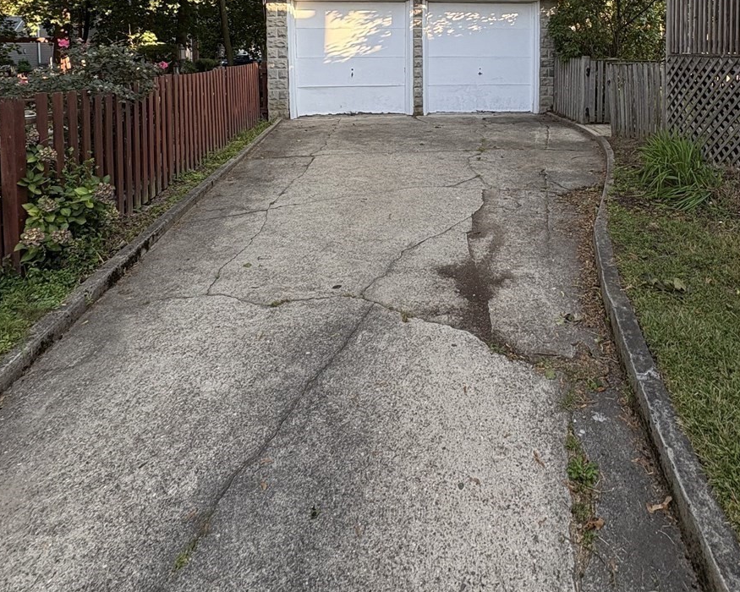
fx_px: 526
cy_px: 69
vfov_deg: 52.4
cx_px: 436
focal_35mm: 24
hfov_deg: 69.7
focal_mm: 2.22
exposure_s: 1/172
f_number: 2.2
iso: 64
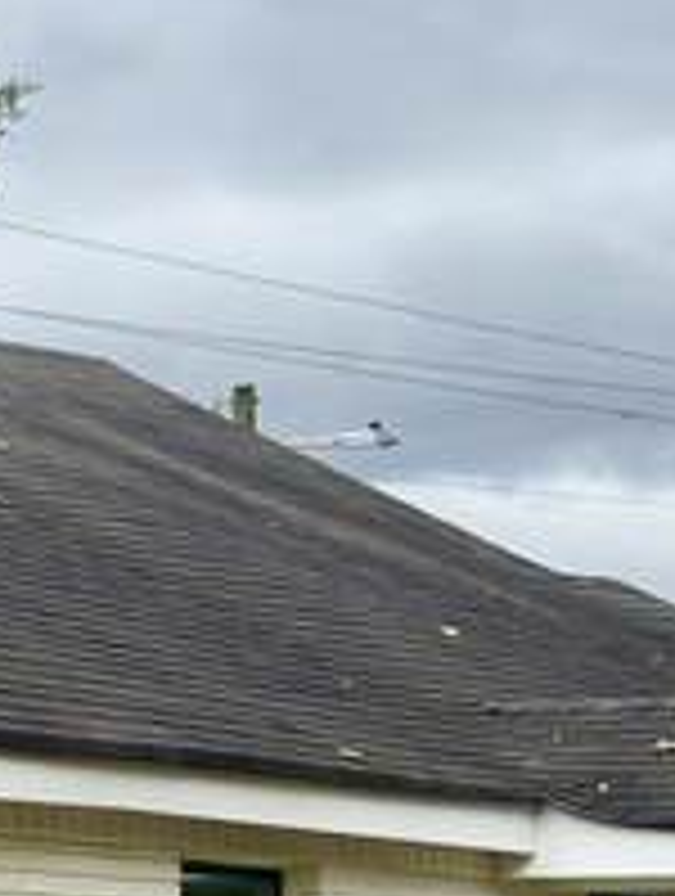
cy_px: 815
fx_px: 5157
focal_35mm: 199
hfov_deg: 7.1
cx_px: -891
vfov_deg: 9.9
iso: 100
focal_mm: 6.76
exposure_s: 1/2232
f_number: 1.78
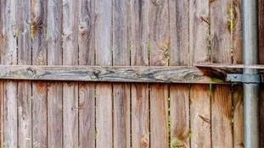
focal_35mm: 62
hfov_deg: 26.3
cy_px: 58
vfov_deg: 19.4
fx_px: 434
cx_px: -115
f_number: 7.1
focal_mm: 18
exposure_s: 1/20
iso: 320
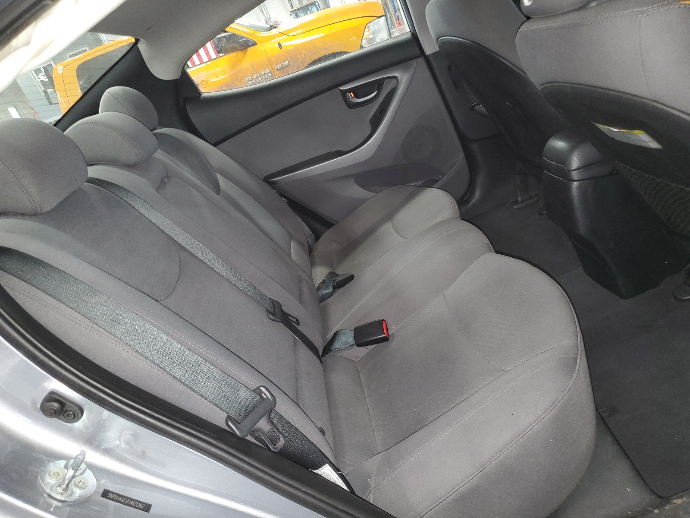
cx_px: 345
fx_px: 518
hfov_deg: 67.3
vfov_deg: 53.1
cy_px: 259
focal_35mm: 26
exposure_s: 1/15
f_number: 1.5
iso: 134
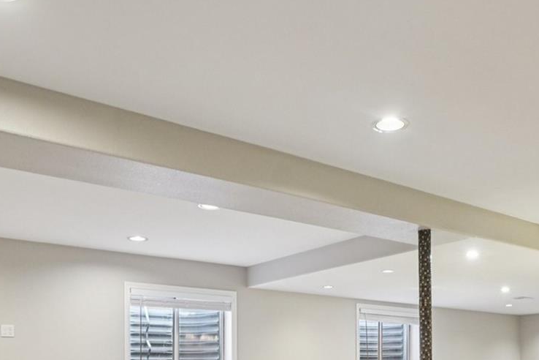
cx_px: 319
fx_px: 584
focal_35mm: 39
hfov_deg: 49.3
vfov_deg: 31.3
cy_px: 371
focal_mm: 12
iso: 400
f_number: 8
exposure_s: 1/8
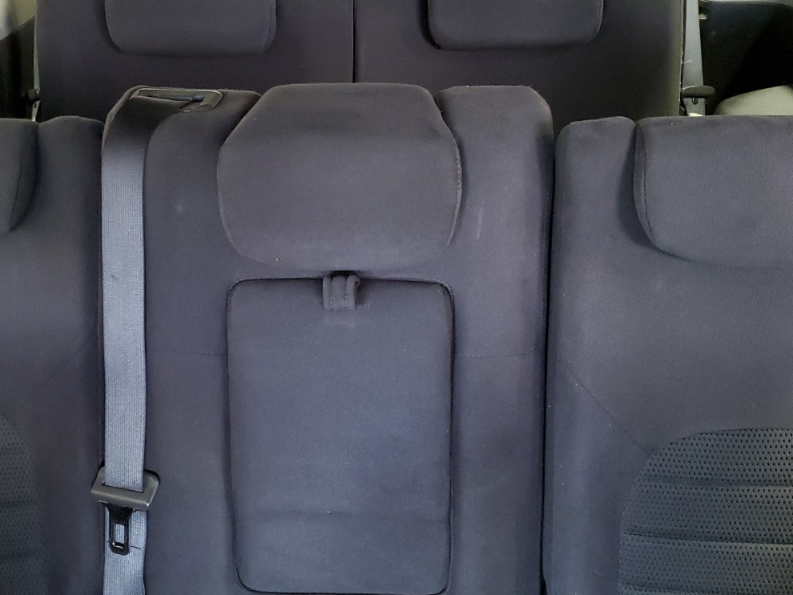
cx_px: 340
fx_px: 962
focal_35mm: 42
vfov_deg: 34.4
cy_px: 291
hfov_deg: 44.7
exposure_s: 1/17
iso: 310
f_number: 1.5
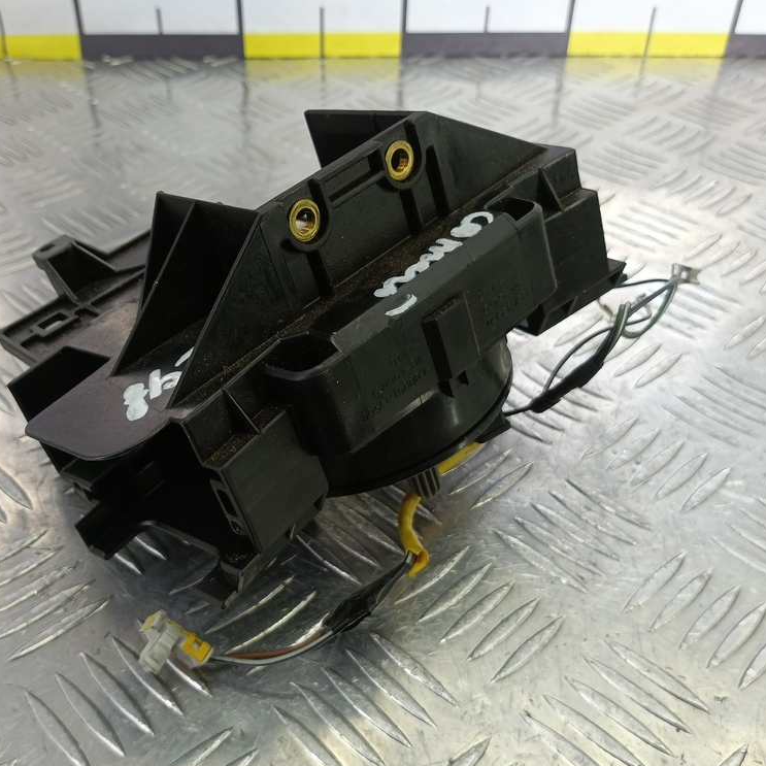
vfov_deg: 57.3
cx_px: 319
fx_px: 701
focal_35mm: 28
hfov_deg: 57.0
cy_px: 378
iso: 87
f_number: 1.6
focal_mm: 4.11
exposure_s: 1/50
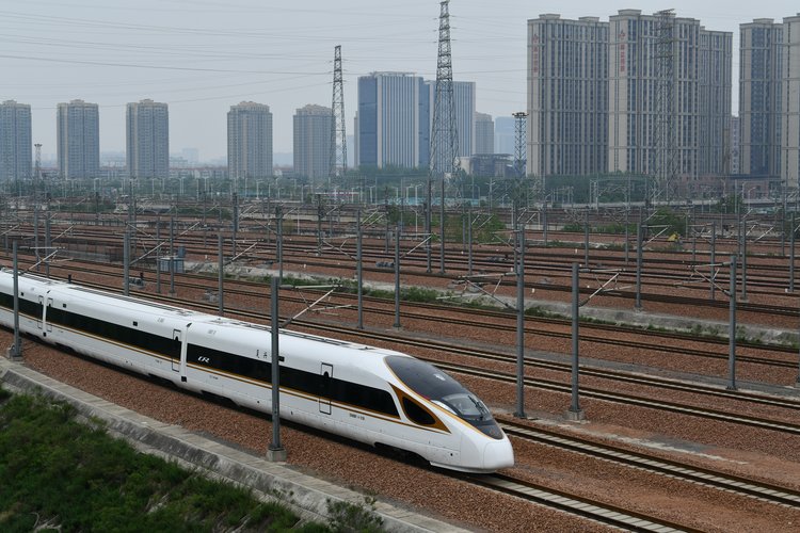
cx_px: 400
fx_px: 1555
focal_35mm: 70
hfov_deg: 28.8
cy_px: 266
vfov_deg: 19.5
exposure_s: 1/1000
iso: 500
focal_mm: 70
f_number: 8
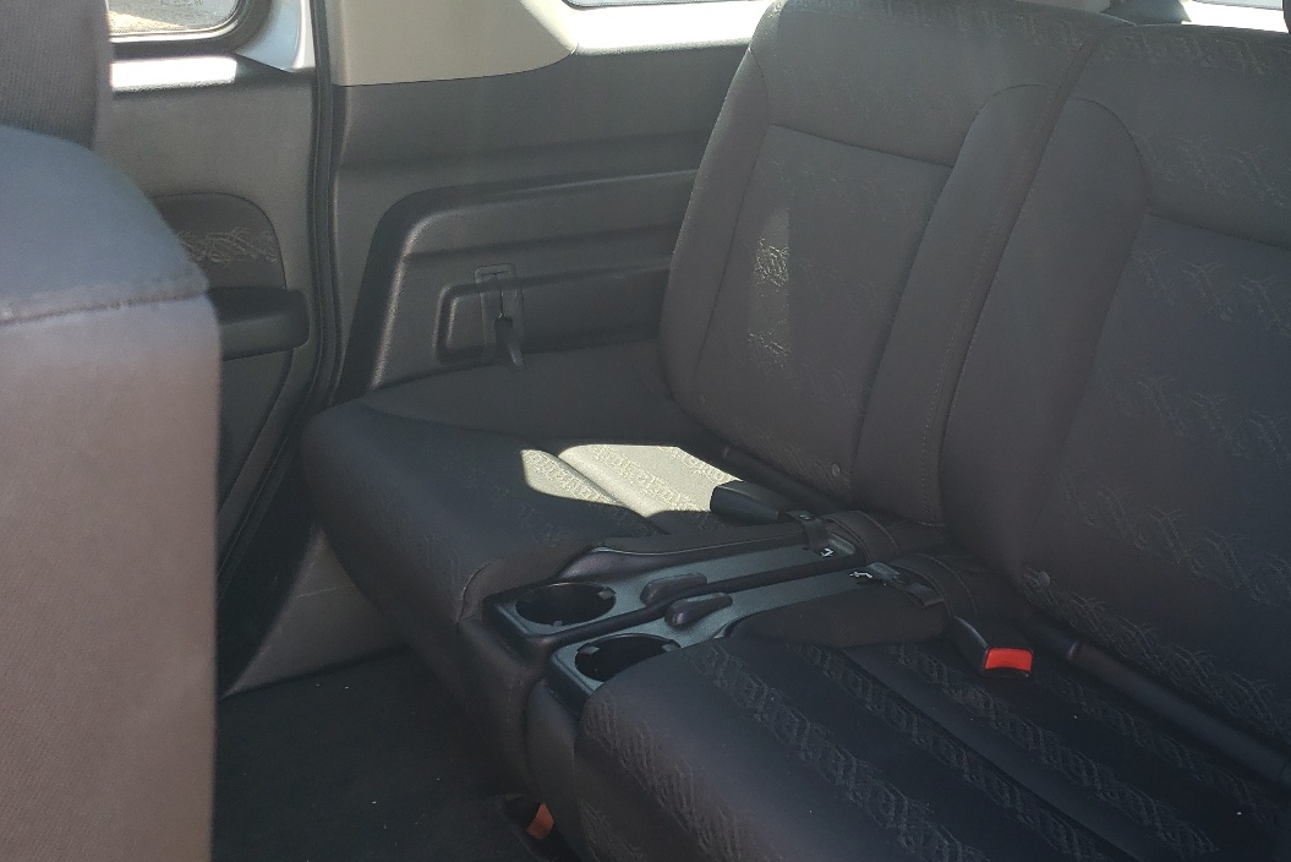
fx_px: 1471
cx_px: 854
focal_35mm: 41
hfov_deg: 46.7
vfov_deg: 32.6
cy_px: 459
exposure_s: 1/120
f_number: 1.5
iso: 50
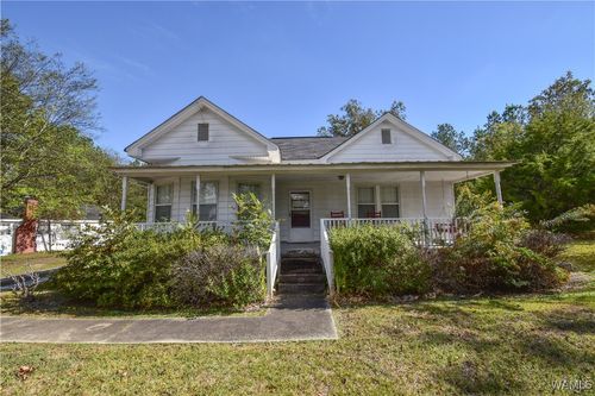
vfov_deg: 77.3
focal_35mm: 15
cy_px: 198
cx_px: 298
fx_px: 248
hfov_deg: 100.4
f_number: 11
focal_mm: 10
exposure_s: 1/400
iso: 400
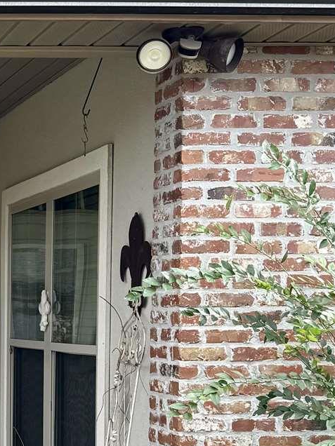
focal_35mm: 87
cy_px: 360
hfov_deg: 15.2
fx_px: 1123
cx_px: -223
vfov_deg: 22.2
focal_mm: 6.76
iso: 80
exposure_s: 1/539
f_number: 1.78
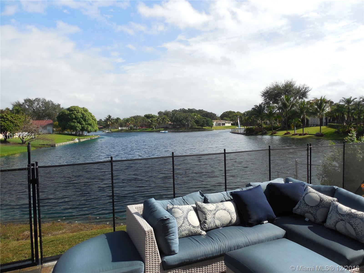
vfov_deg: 54.9
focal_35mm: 25
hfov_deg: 69.4
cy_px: 136
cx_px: 182
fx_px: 263
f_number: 3.3
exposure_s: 1/1250
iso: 125
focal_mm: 4.5
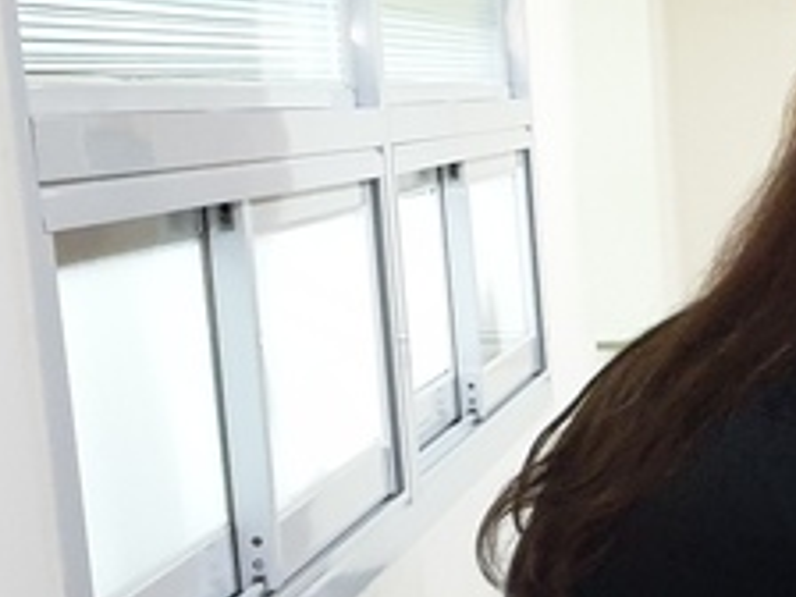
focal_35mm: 119
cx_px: 1464
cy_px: 711
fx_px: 2736
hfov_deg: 14.4
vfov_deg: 12.2
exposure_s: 1/60
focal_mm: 4.3
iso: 320
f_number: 1.5
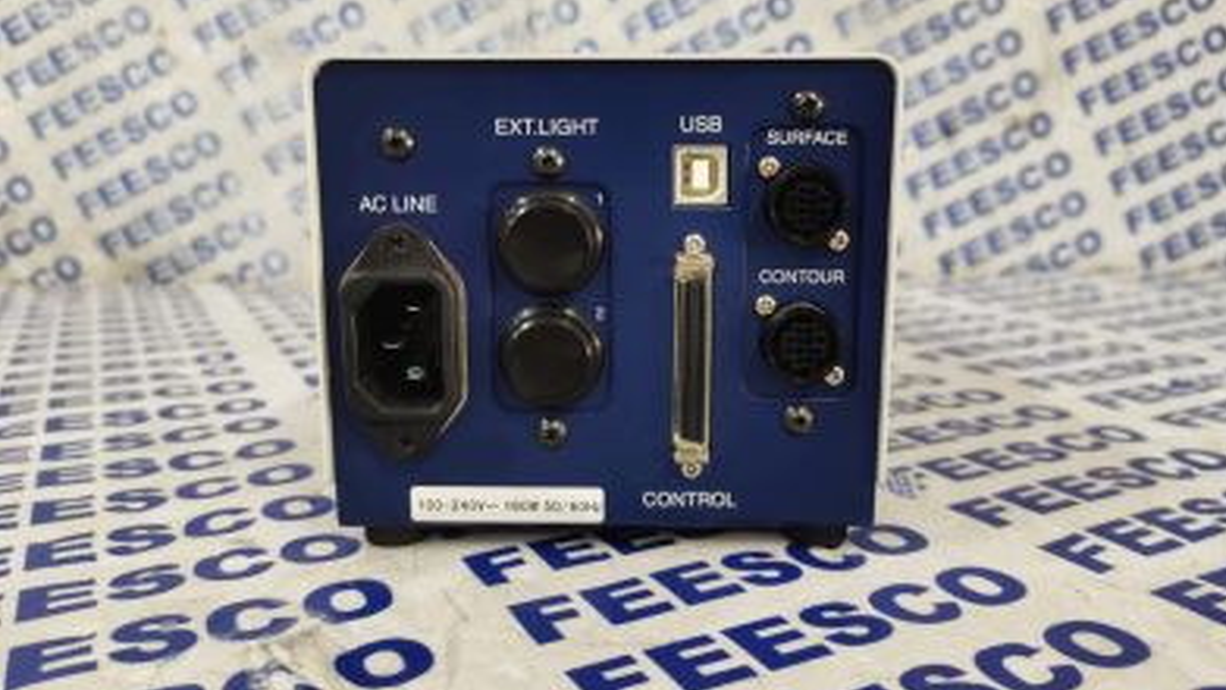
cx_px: 624
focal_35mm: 29
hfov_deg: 66.1
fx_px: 943
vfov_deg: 40.1
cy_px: 310
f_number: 1.8
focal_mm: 5.58
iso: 640
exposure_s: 1/33.3
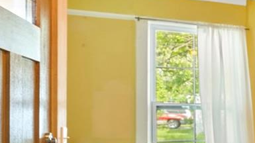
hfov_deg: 20.4
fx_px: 412
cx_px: 487
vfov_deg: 19.4
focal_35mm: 61
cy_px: 124
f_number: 6.3
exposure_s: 1/1.25
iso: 250
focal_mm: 14
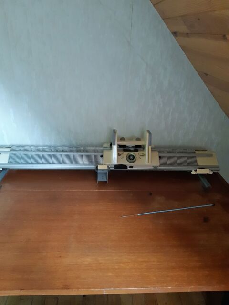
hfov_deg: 53.1
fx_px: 229
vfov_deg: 67.3
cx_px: 114
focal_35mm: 26
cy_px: 152
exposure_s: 1/20
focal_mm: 3.92
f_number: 1.7
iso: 500
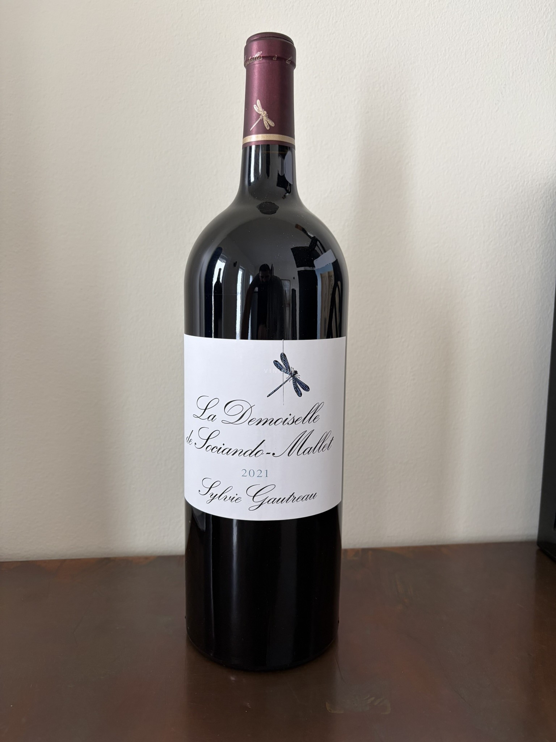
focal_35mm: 26
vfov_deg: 67.3
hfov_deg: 53.1
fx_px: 557
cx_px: 278
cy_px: 371
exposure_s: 1/122
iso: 125
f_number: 1.6
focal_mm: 5.96
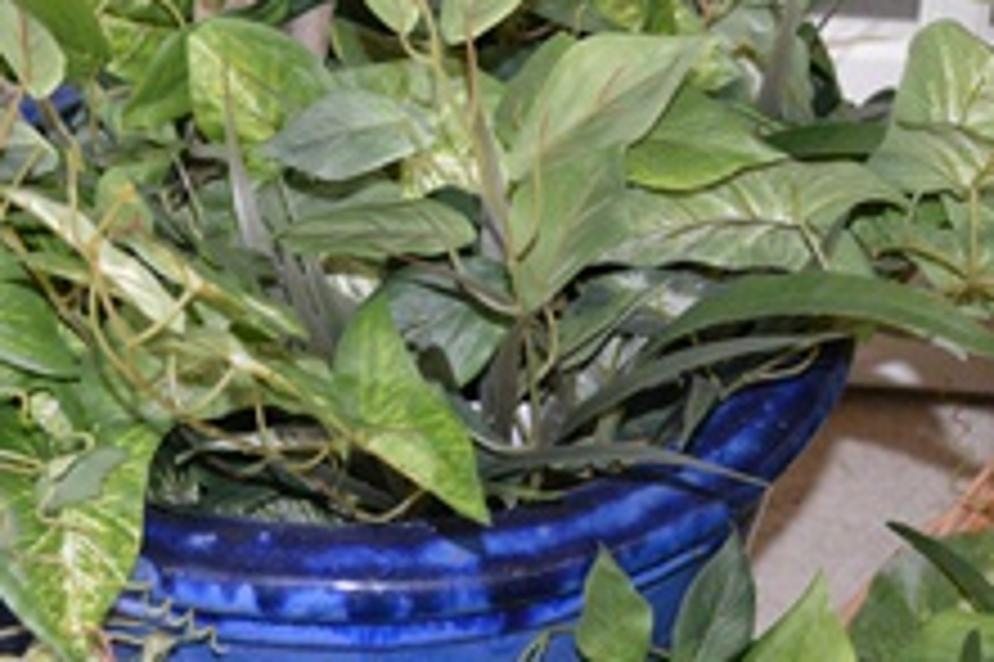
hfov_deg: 19.2
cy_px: 455
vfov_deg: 12.9
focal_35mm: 106
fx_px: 2925
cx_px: 351
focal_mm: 26
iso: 1800
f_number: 4.2
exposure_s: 1/60
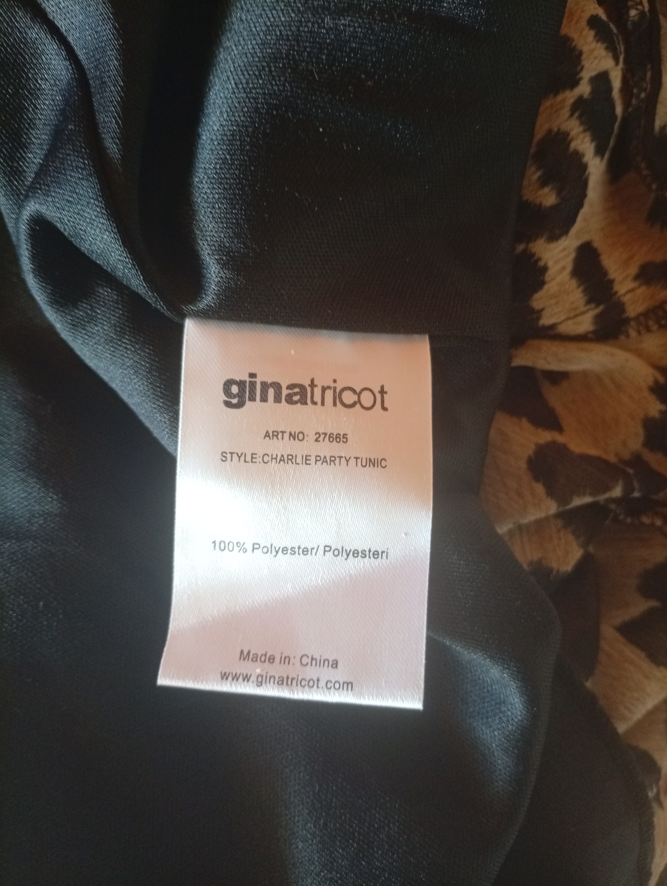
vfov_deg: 65.2
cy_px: 443
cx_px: 334
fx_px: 692
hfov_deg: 51.5
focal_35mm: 27
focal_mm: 3.84
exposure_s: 1/33.3
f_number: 1.8
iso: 216
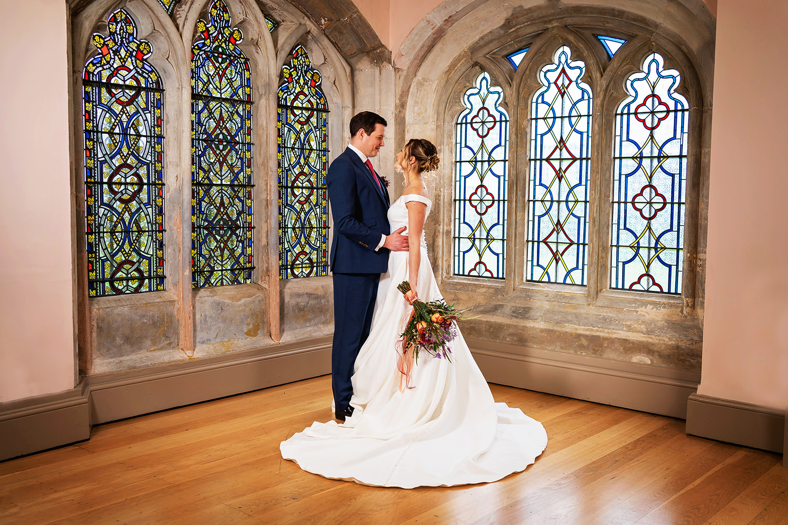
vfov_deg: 37.9
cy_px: 262
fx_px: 766
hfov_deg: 54.4
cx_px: 394
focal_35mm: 35
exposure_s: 1/320
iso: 250
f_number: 2.8
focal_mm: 35
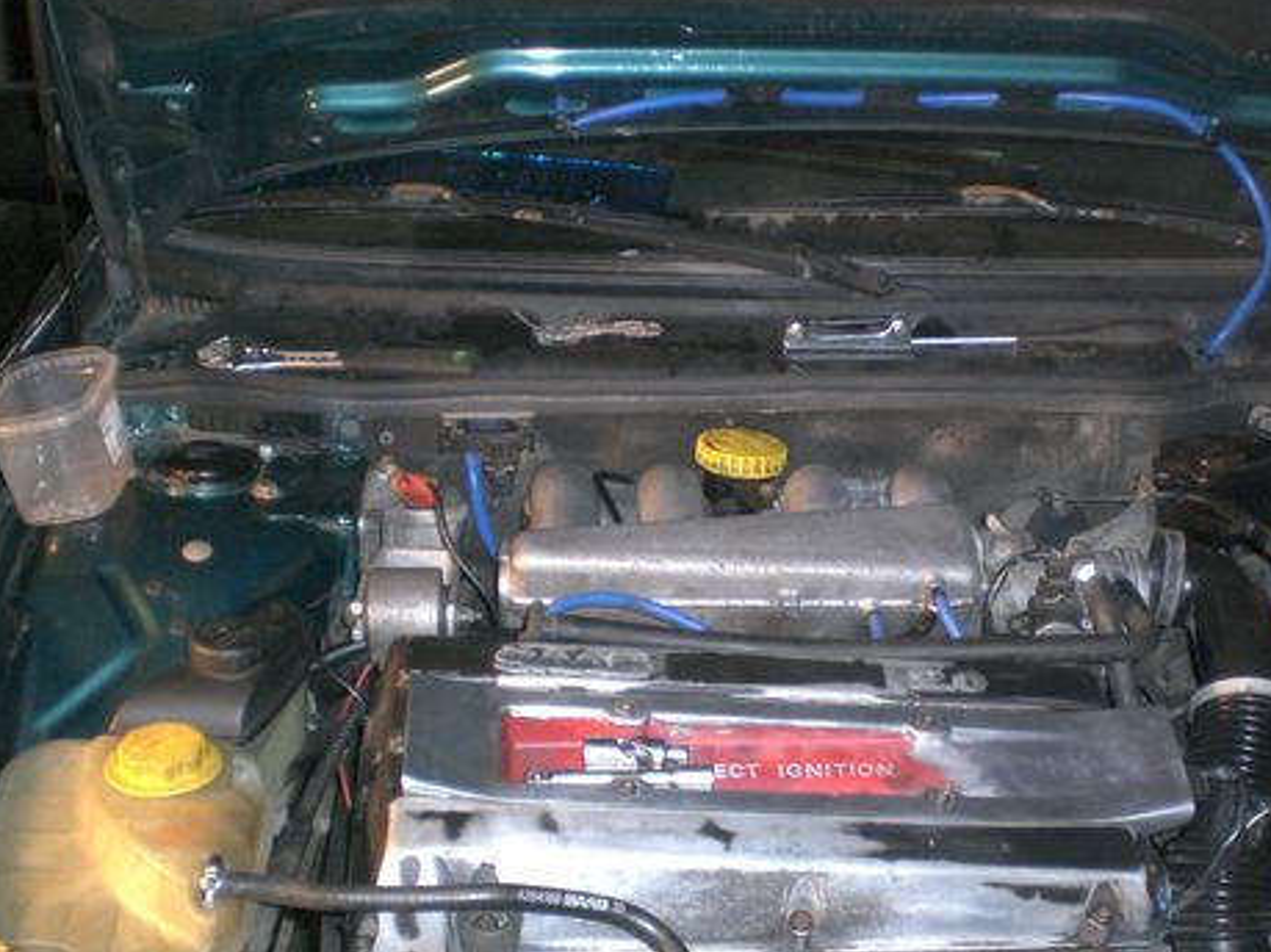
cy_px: 512
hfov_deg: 36.1
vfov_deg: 27.5
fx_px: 1945
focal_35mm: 53
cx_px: 723
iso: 200
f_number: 3.1
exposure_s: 1/60
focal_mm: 6.3
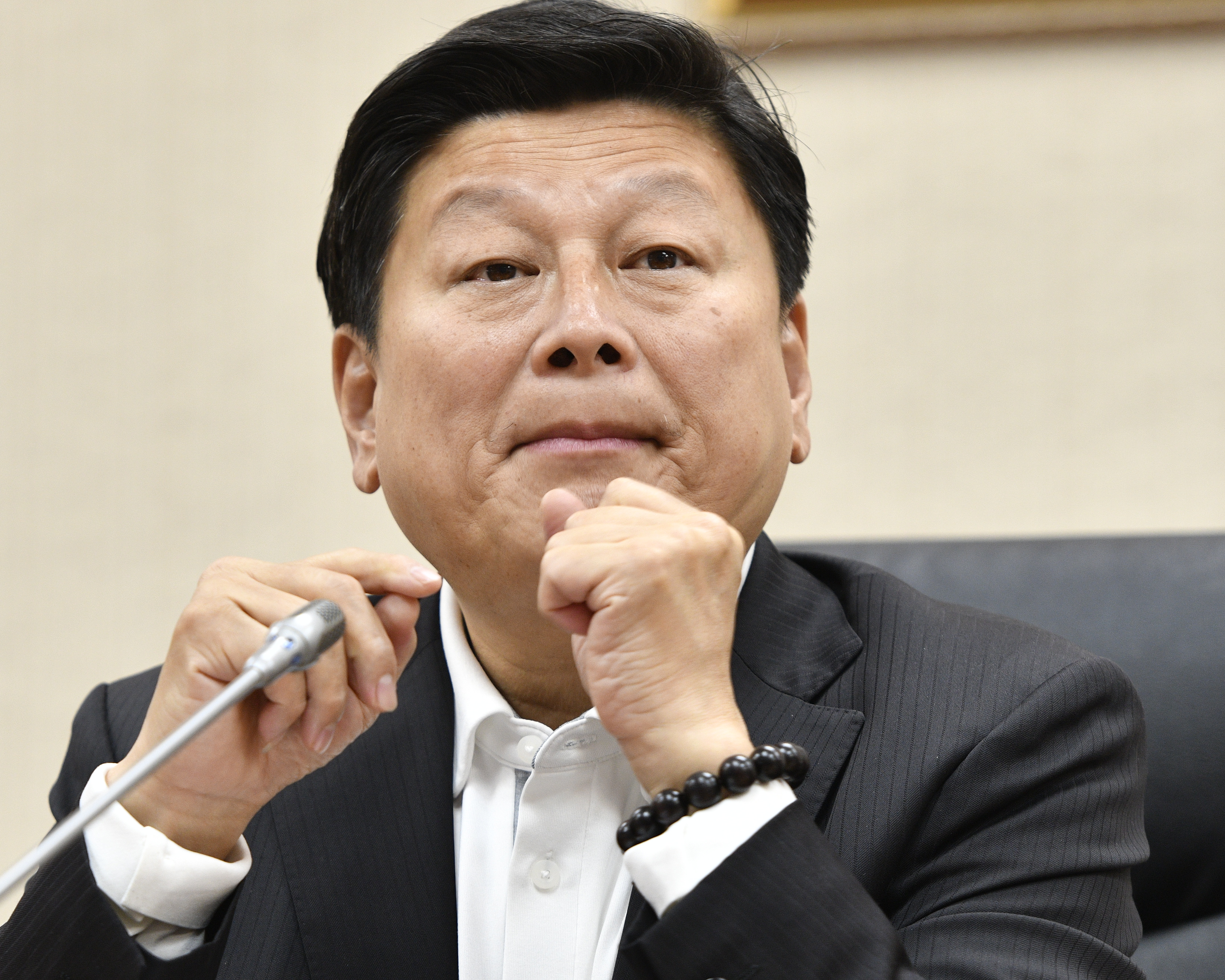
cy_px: 556
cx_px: 414
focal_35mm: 269
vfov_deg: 5.8
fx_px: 9752
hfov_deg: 7.2
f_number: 4
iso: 800
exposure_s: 1/125
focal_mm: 150
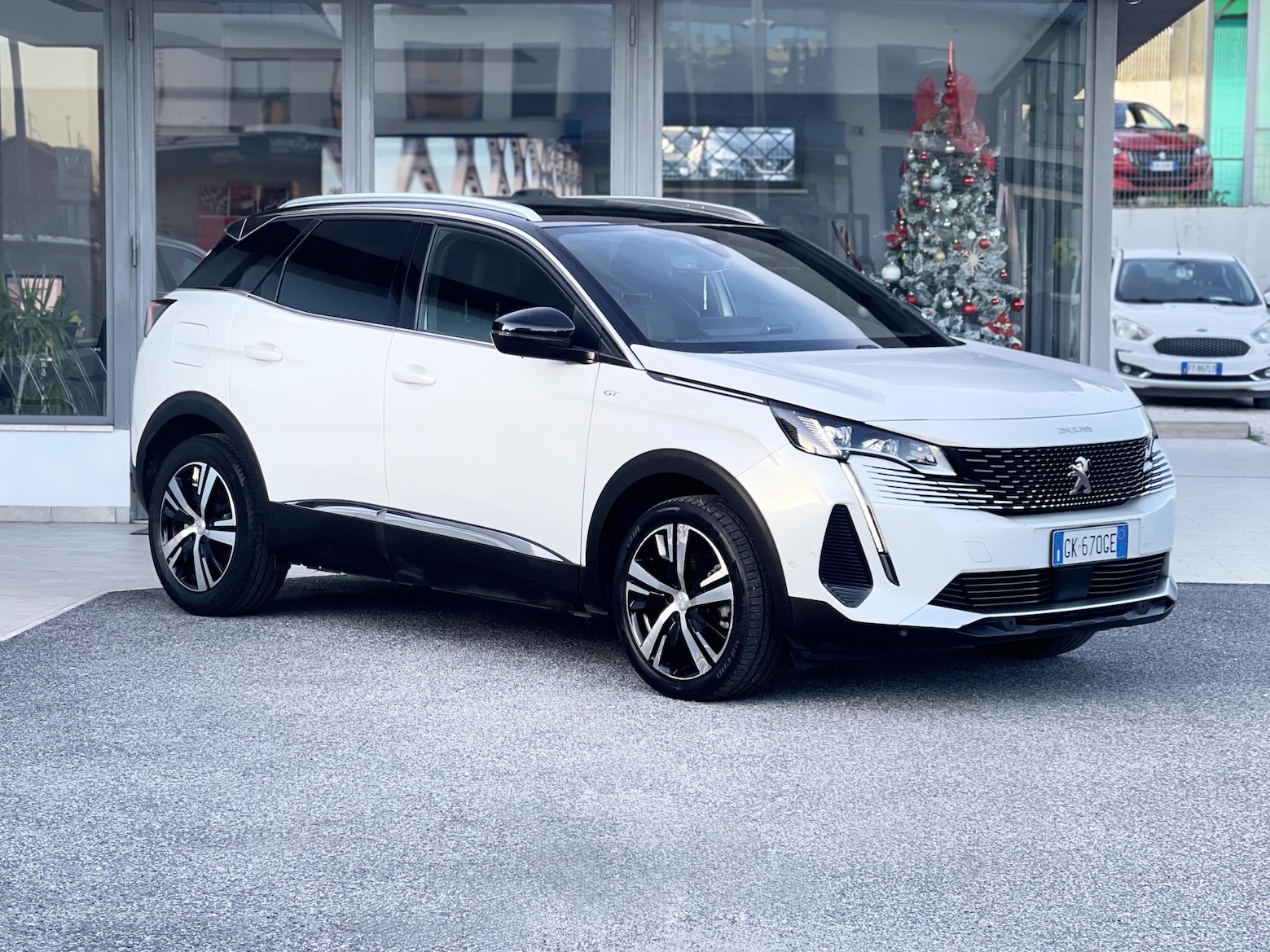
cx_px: 635
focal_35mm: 64
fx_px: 2348
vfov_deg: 22.9
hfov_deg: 30.3
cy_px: 476
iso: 40
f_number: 2.2
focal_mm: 7.5
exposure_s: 1/121
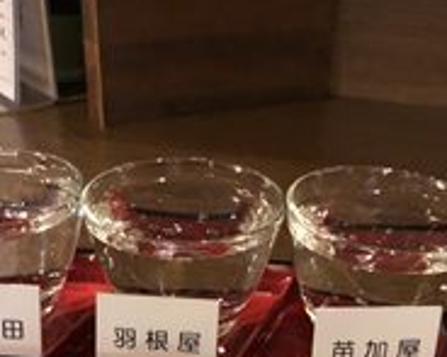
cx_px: 203
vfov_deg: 27.9
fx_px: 688
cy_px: 333
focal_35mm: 52
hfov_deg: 36.0
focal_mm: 3.99
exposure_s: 1/4
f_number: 1.8
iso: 125
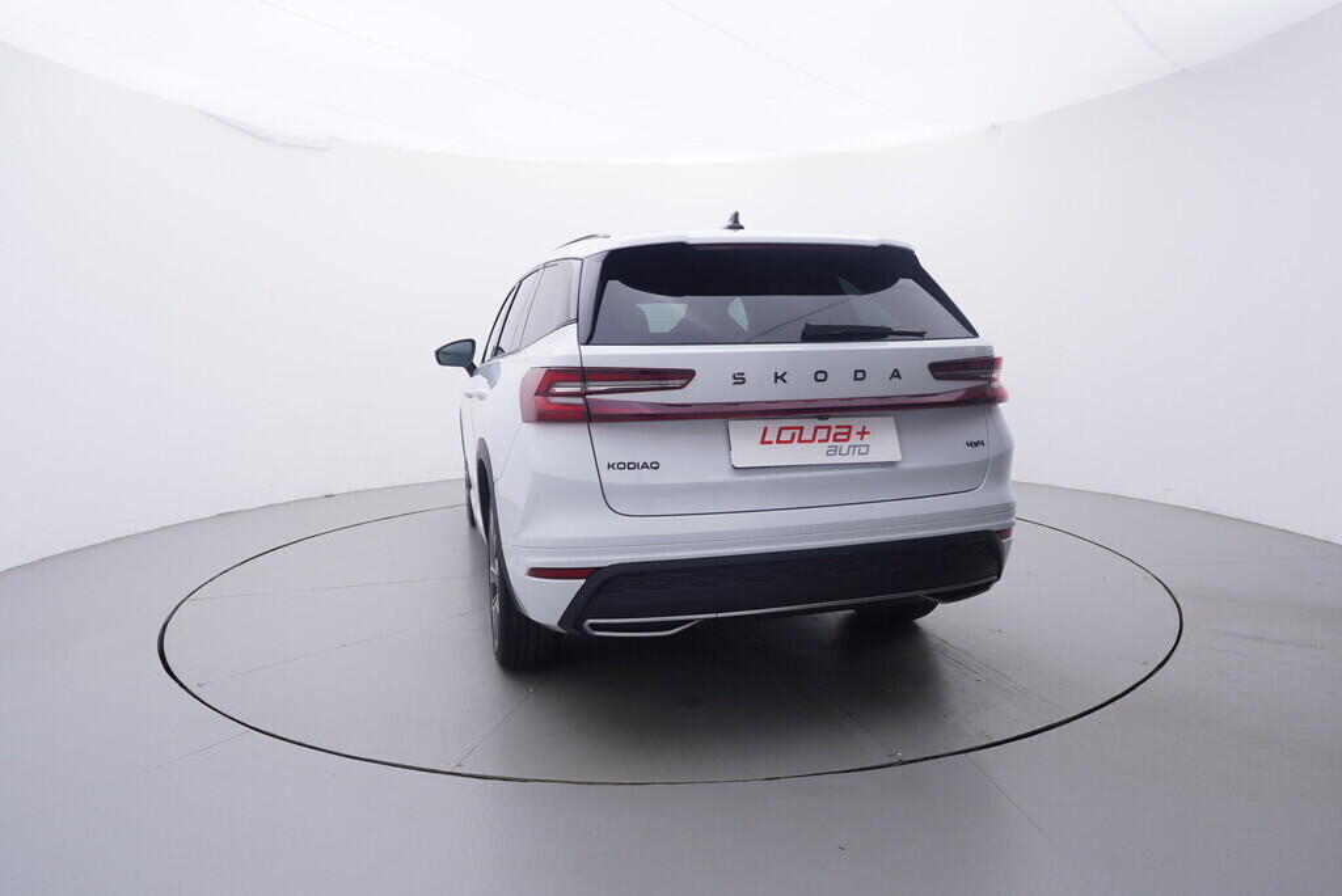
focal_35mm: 22
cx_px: 671
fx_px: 839
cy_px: 448
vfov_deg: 56.2
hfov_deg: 77.3
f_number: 5
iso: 200
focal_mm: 15
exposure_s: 1/80
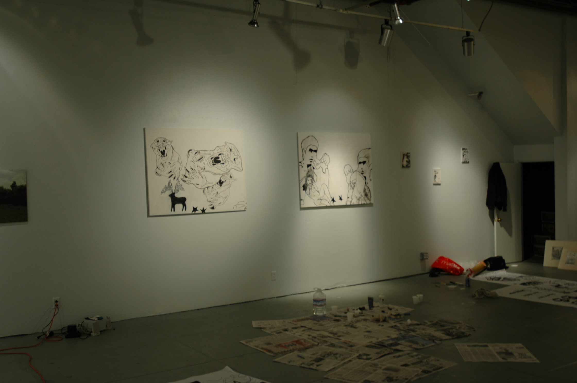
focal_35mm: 40
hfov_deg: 48.0
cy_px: 192
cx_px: 288
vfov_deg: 32.9
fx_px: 648
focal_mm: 27
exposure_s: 1/20
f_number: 3.8
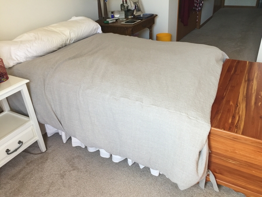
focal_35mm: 29
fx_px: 219
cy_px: 98
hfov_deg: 61.7
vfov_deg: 48.2
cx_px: 131
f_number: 2.2
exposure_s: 1/15
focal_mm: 4.15
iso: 40
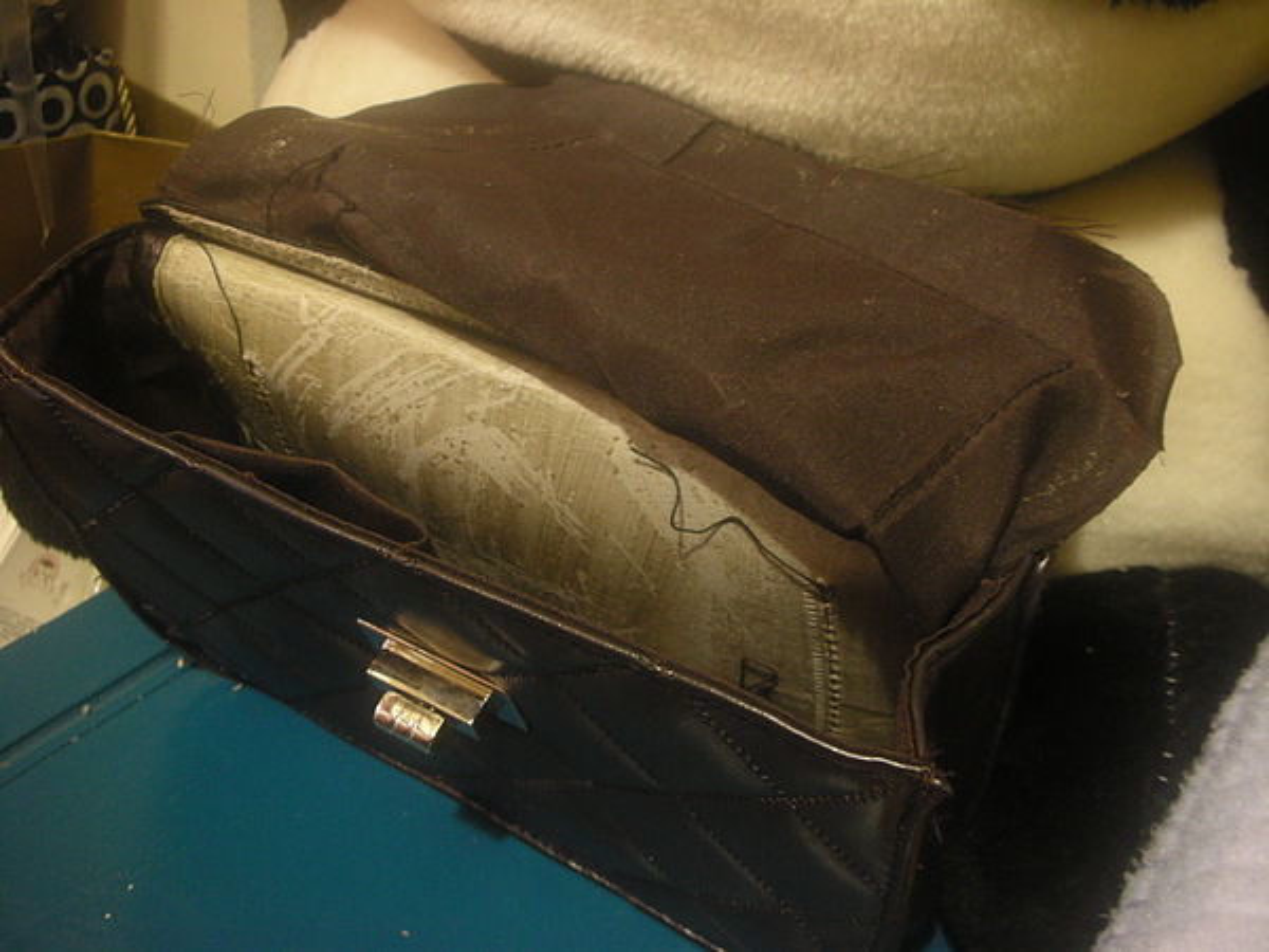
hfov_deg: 52.6
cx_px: 634
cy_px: 476
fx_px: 1283
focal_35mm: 35
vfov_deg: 40.7
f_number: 3
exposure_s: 1.26
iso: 200
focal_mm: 5.8
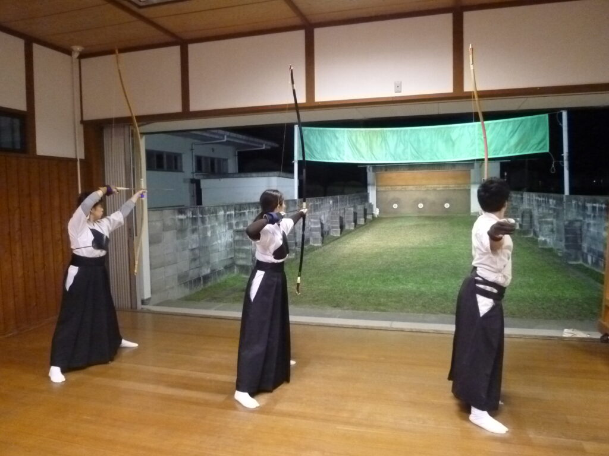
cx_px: 304
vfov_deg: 54.9
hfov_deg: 69.4
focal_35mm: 25
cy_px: 228
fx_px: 440
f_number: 2.8
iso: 800
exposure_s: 1/15
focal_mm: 4.5
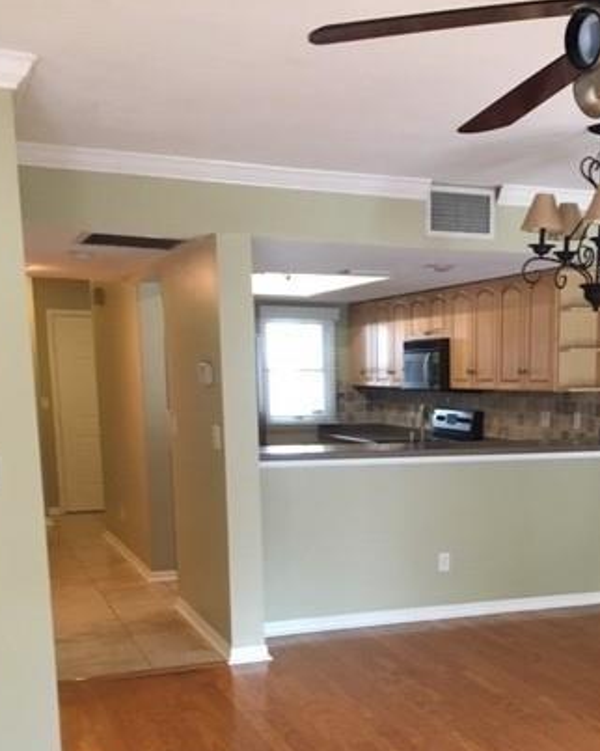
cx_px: 419
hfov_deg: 33.0
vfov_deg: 40.1
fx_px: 1000
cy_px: 561
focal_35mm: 45
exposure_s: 1/30
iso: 125
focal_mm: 4.15
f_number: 2.2
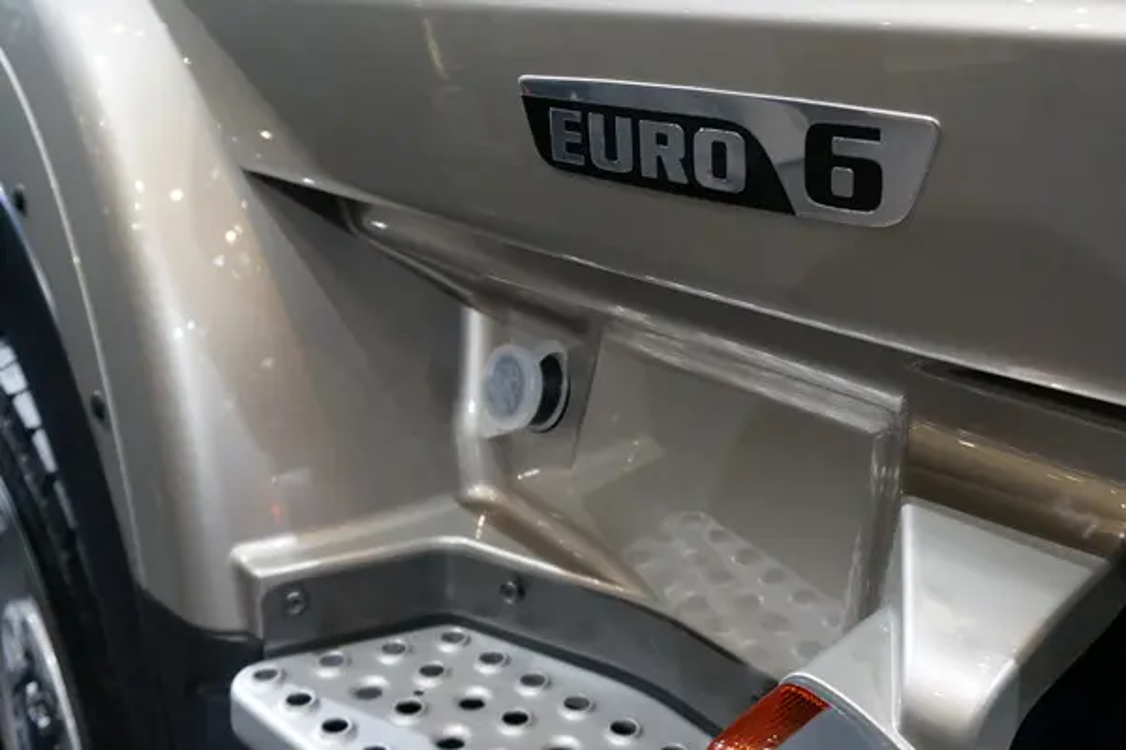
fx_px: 751
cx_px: 563
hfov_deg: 73.7
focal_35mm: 24
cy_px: 375
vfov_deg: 53.1
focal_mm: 16
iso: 640
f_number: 4
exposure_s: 1/160
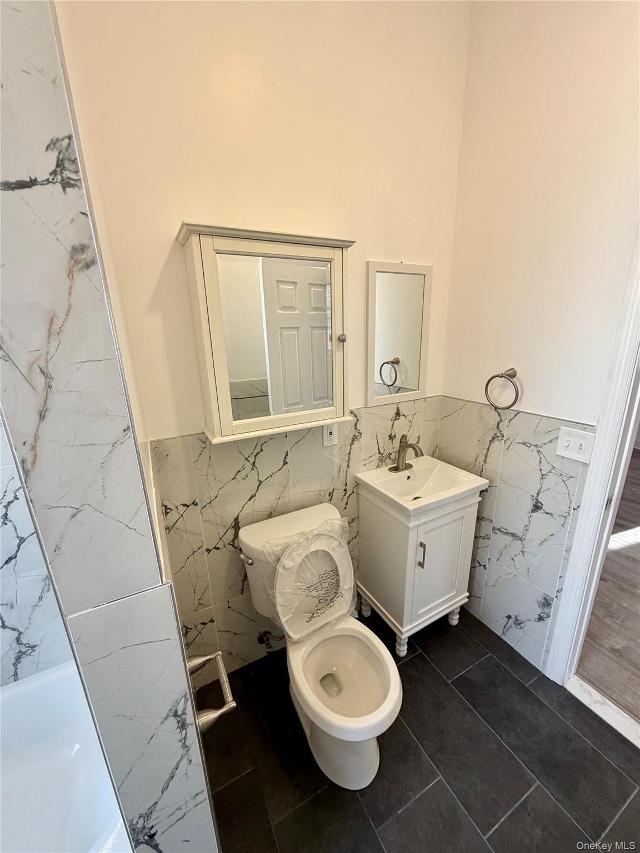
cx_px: 320
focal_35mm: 14
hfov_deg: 85.7
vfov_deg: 102.1
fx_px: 345
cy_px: 426
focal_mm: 2.22
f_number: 2.2
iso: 200
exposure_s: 1/121
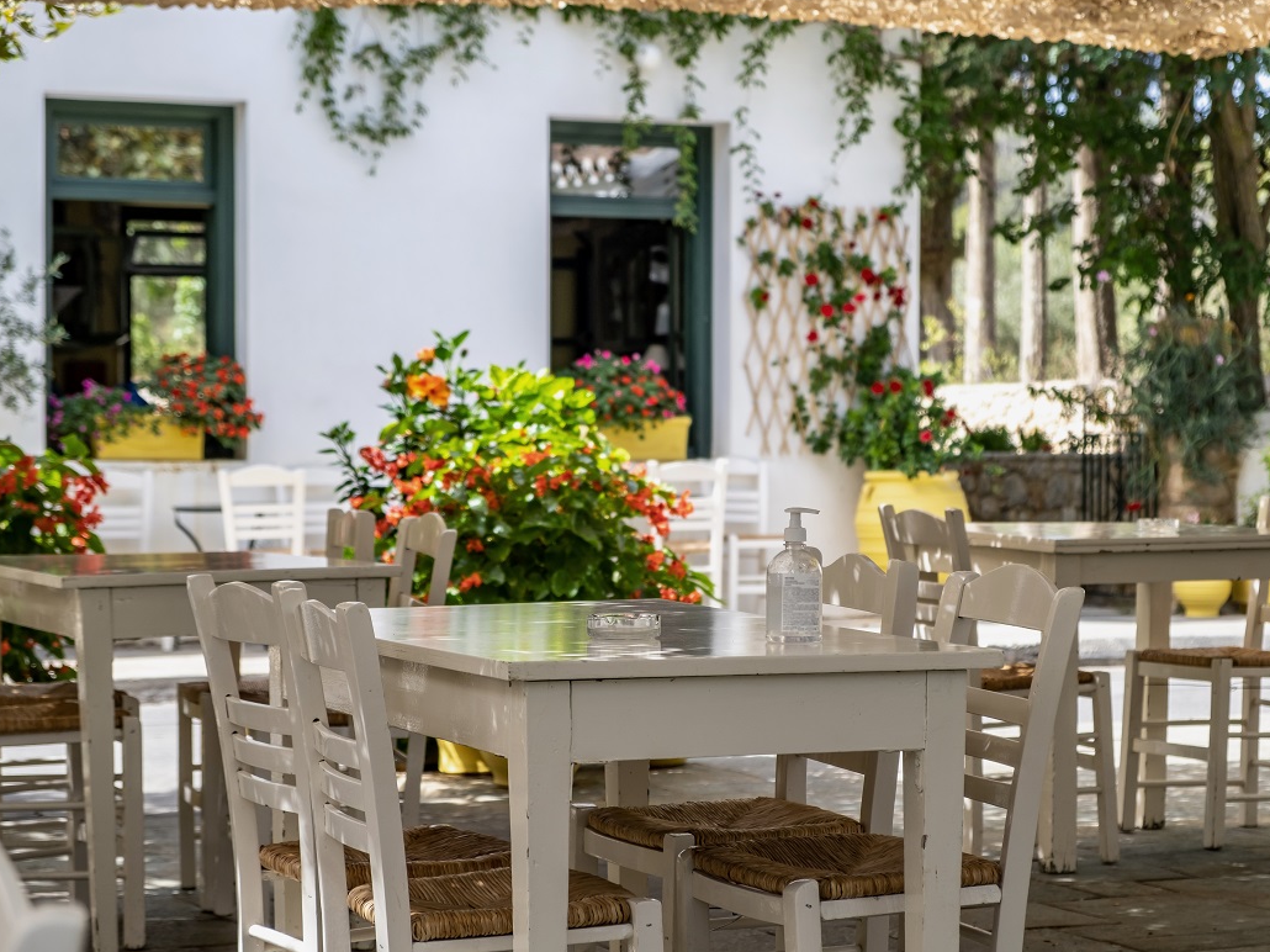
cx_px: 697
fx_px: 3411
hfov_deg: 21.1
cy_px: 478
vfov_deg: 15.9
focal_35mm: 93
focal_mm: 55
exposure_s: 1/320
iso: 160
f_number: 4
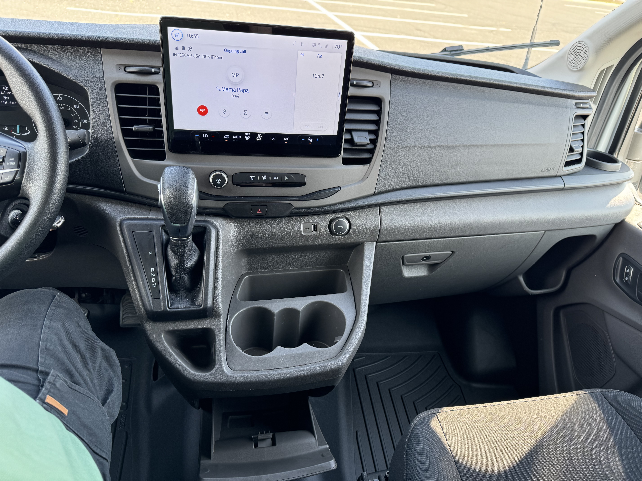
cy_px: 240
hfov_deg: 71.6
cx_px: 321
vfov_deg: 56.8
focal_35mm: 24
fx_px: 445
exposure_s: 1/121
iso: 100
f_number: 1.78
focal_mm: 6.76
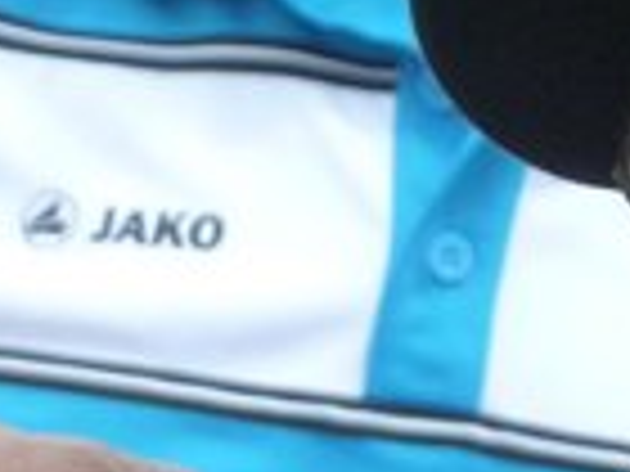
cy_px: -232
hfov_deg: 1.6
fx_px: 21949
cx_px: 1107
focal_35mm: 1206
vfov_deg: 1.2
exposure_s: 1/400
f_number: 4.7
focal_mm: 39.7
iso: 250
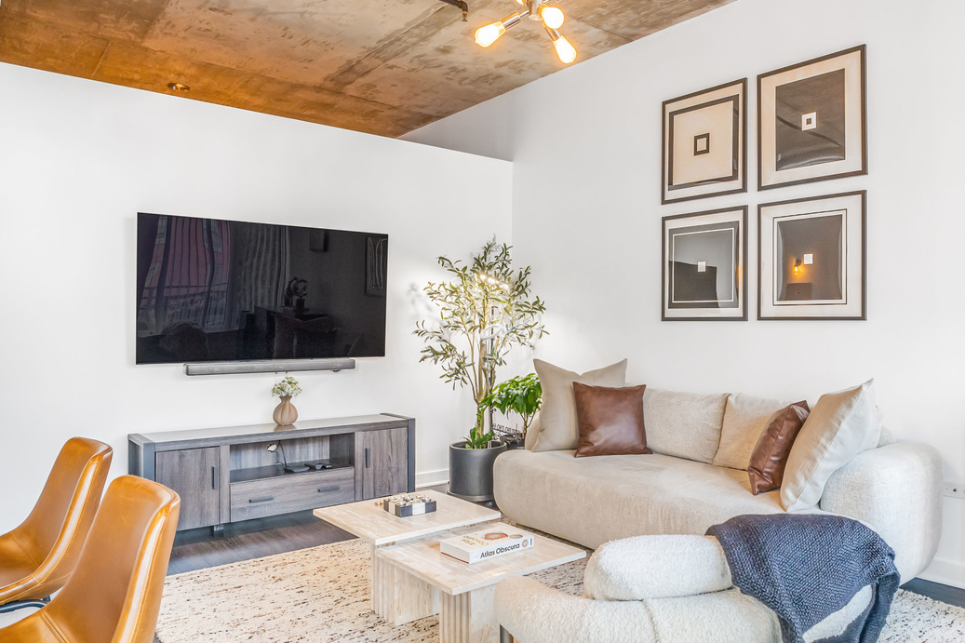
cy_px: 350
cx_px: 647
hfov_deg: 69.4
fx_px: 670
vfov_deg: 51.2
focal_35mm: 25
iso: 640
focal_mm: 16
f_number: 9
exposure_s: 1/160
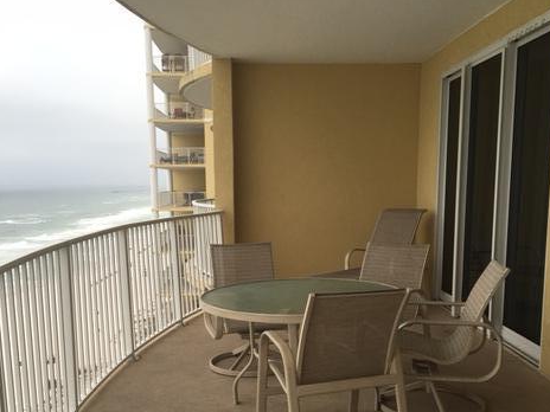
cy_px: 279
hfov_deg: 46.8
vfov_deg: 35.6
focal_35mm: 40
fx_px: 636
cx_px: 280
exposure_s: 1/287
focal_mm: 4.15
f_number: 2.2
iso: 25
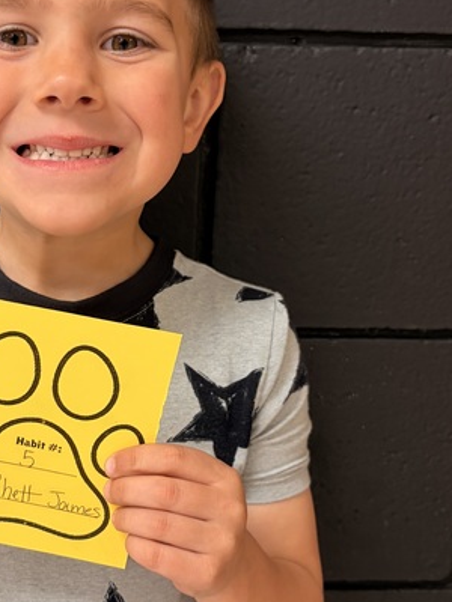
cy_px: 299
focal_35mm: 52
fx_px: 905
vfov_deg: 36.8
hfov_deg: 27.5
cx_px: 96
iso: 160
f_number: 1.6
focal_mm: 5.96
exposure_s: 1/60
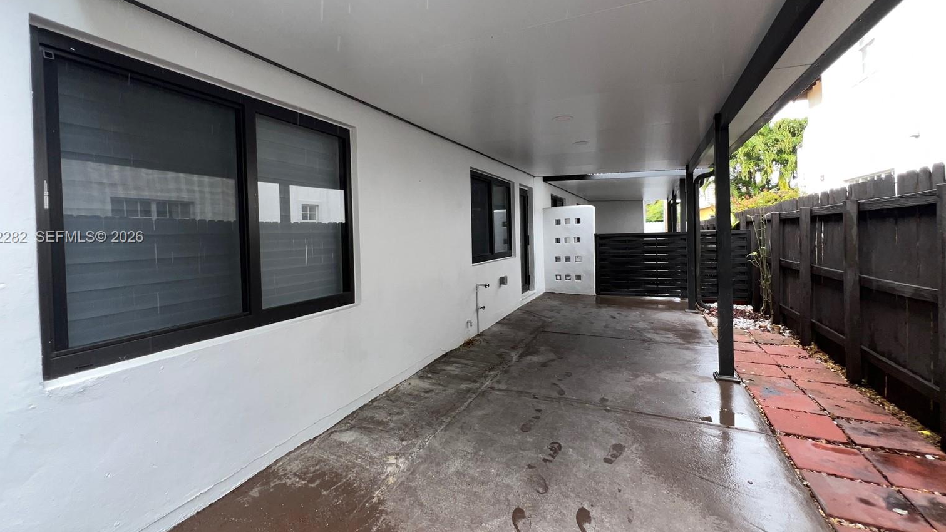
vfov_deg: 70.3
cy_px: 238
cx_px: 450
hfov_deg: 102.9
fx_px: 376
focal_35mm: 15
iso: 25
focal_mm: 1.57
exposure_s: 1/155
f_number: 1.8
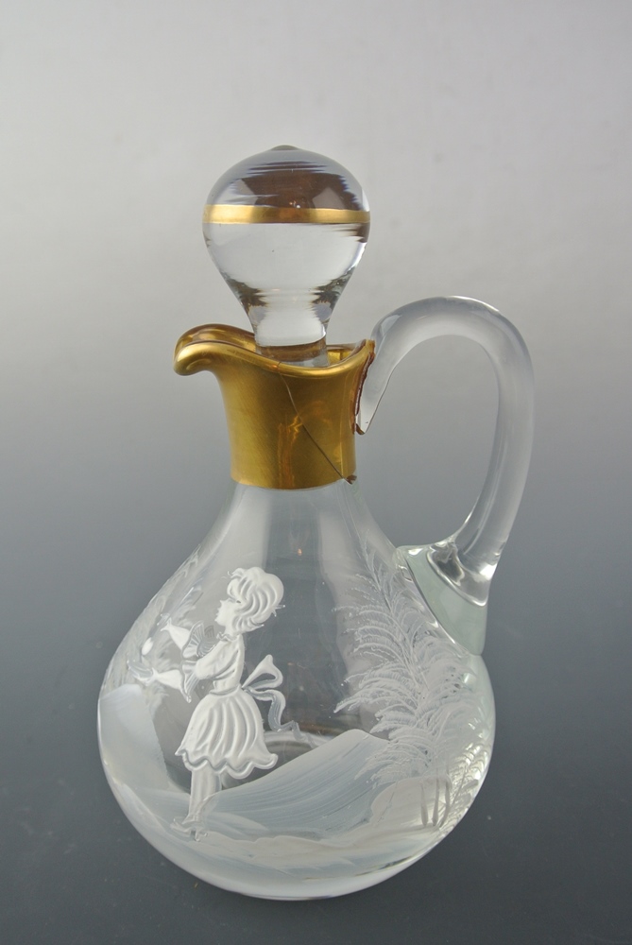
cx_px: 316
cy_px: 472
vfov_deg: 51.8
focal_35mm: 37
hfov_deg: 36.0
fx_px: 972
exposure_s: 1/125
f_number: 4
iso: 200
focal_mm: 14
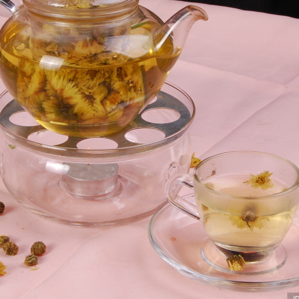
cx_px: 122
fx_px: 1132
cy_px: 108
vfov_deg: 15.0
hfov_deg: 15.0
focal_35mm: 116
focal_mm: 45
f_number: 22
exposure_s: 1/125
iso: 100
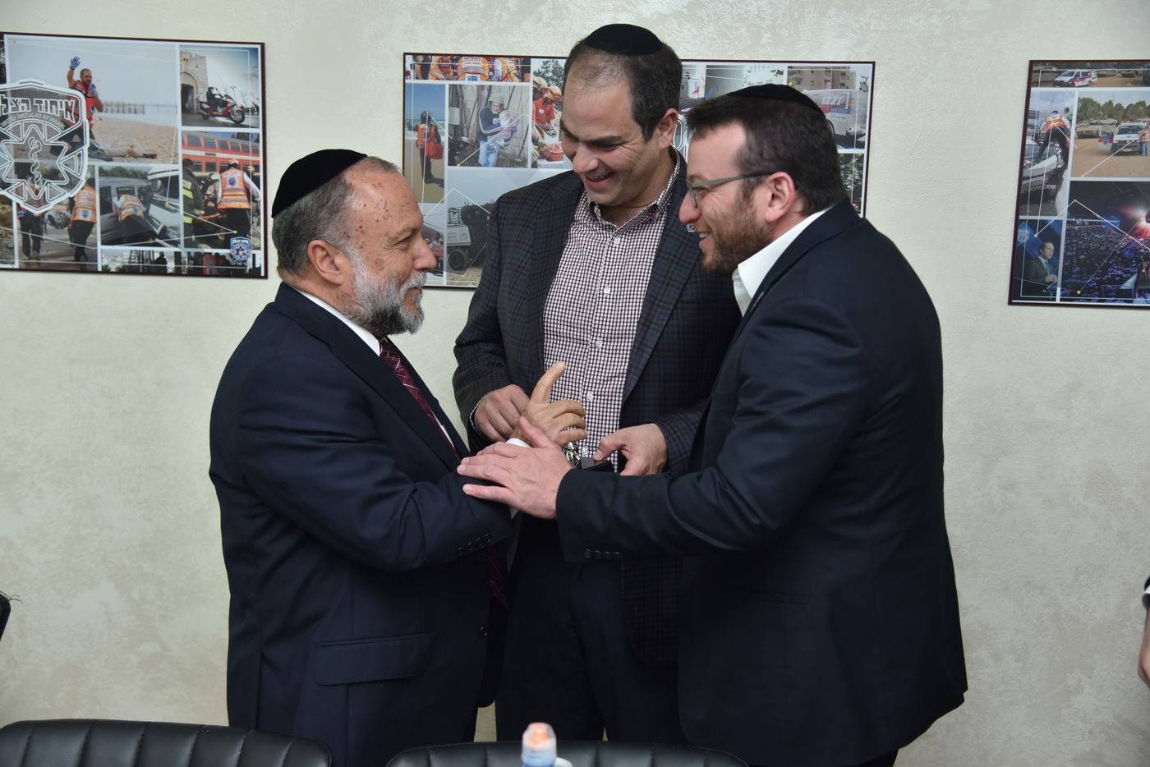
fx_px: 1470
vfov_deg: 29.3
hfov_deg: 42.7
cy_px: 384
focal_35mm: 46
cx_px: 575
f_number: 4
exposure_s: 1/200
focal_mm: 46
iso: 500
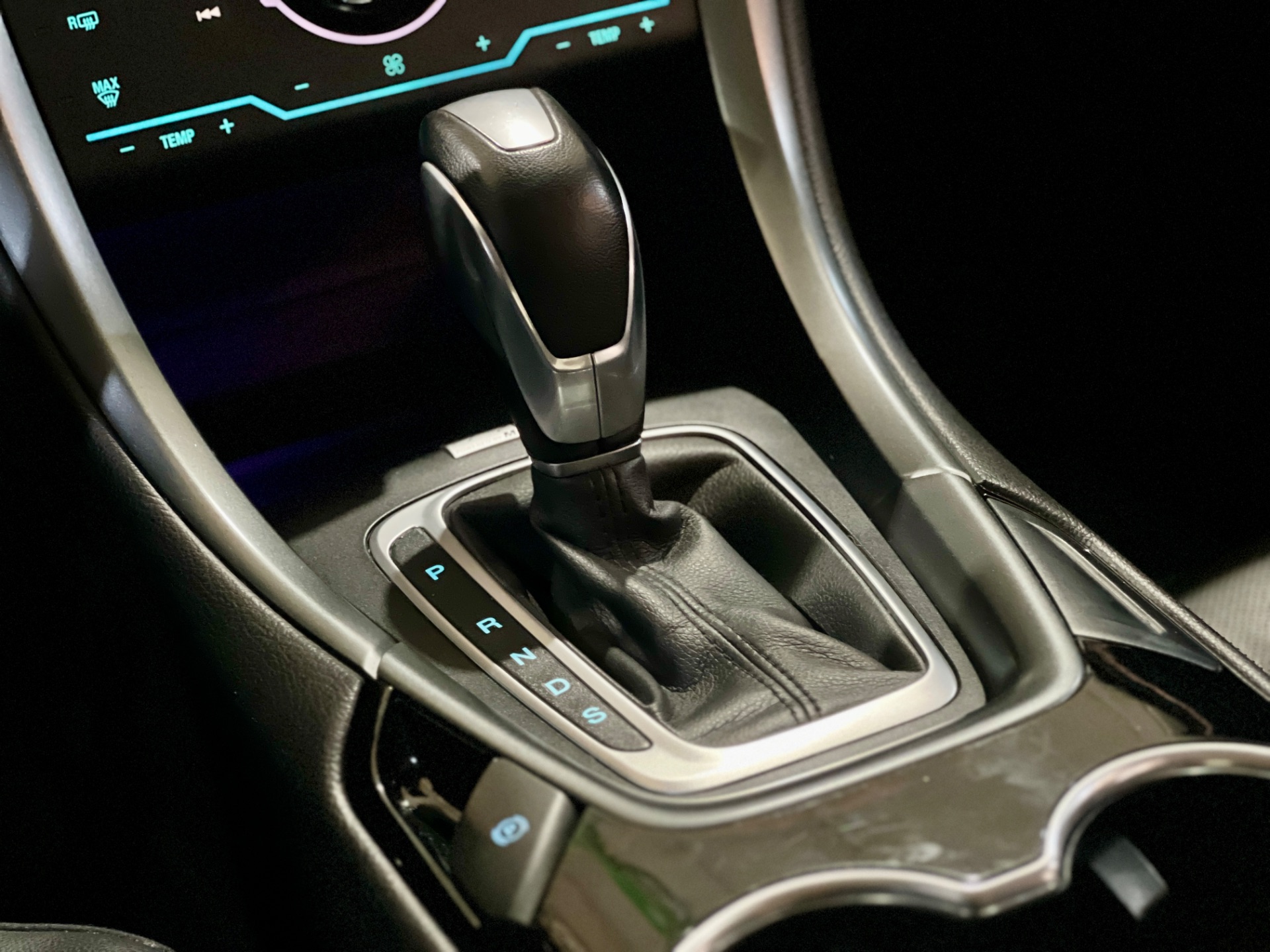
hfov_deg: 25.3
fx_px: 2825
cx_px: 635
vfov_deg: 19.1
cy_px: 476
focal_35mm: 77
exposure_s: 1/15
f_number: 2.8
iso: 1000
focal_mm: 9
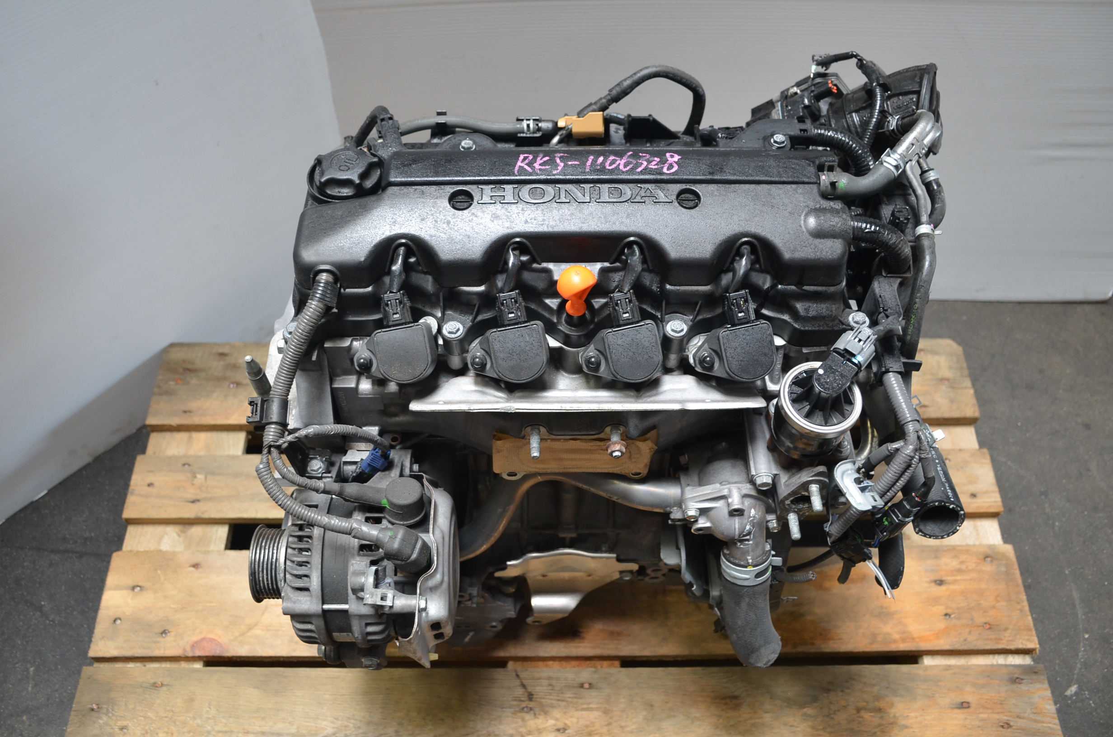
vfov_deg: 39.8
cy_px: 368
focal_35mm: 33
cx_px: 556
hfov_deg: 57.3
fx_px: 1018
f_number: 4
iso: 720
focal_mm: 22
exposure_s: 1/60
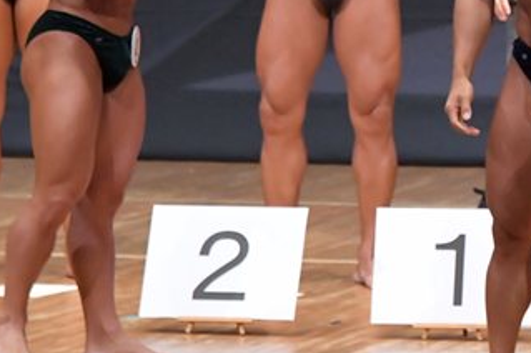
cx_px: 587
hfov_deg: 3.3
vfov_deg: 2.2
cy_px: 78
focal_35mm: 620
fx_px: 9135
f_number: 5.6
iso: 8000
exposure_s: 1/400
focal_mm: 170
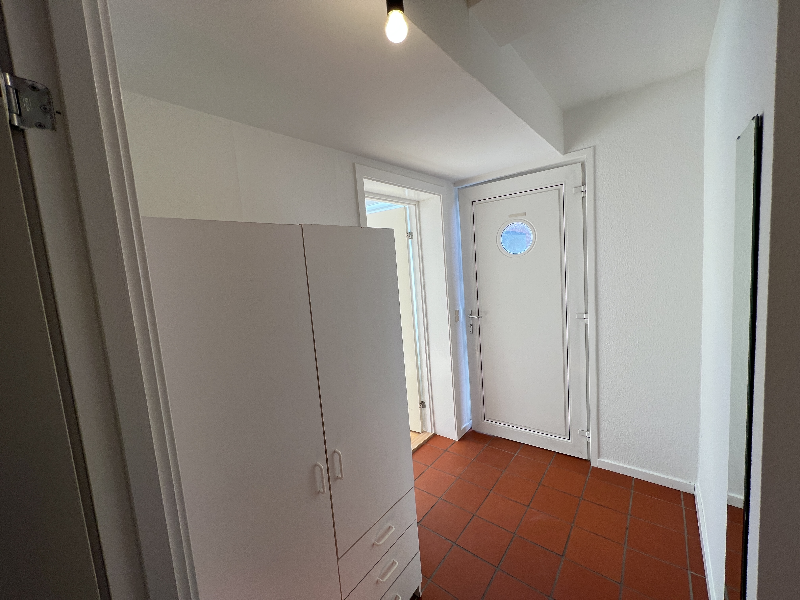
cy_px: 300
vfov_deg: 89.9
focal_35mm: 13
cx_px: 400
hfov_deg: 106.2
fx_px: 300
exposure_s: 1/131
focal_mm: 1.57
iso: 32
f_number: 1.8
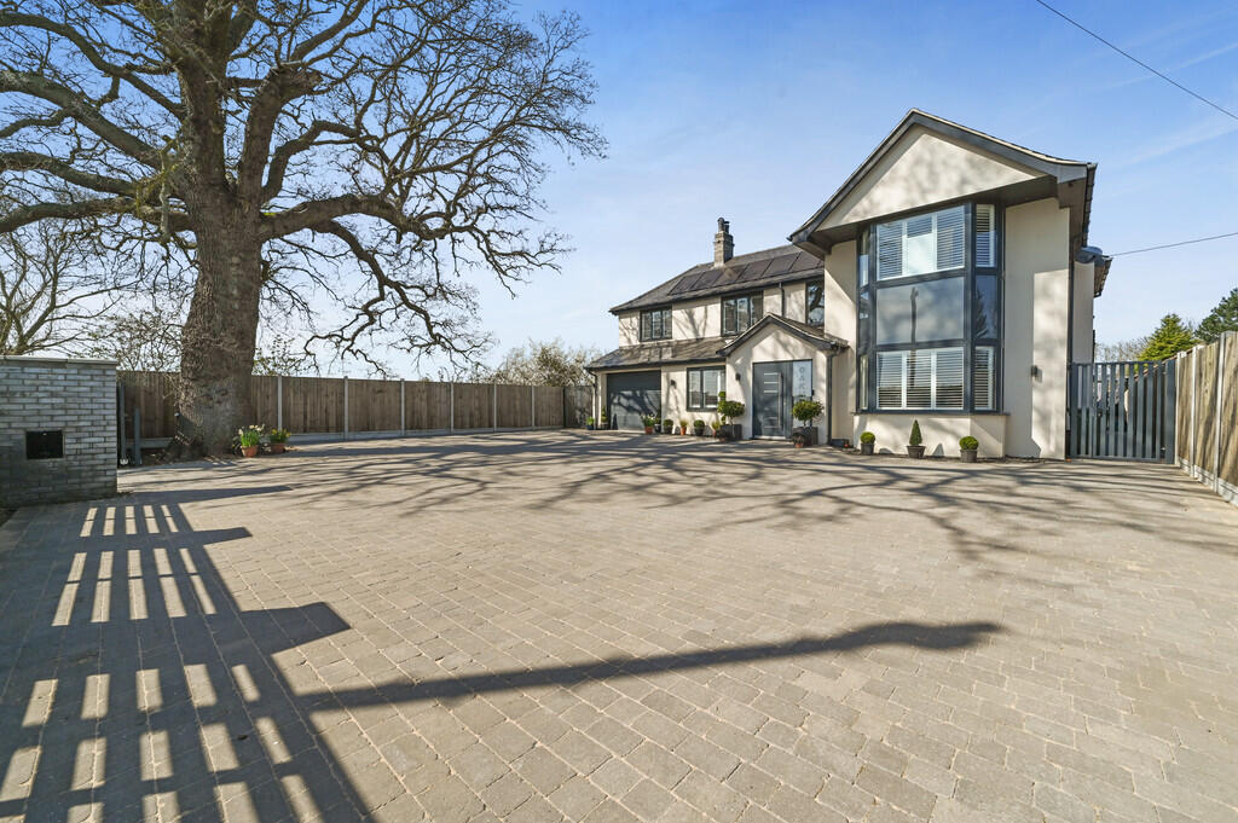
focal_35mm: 14
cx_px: 619
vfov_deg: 81.1
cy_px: 412
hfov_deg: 104.3
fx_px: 481
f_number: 11
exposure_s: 1/100
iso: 400
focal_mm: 14
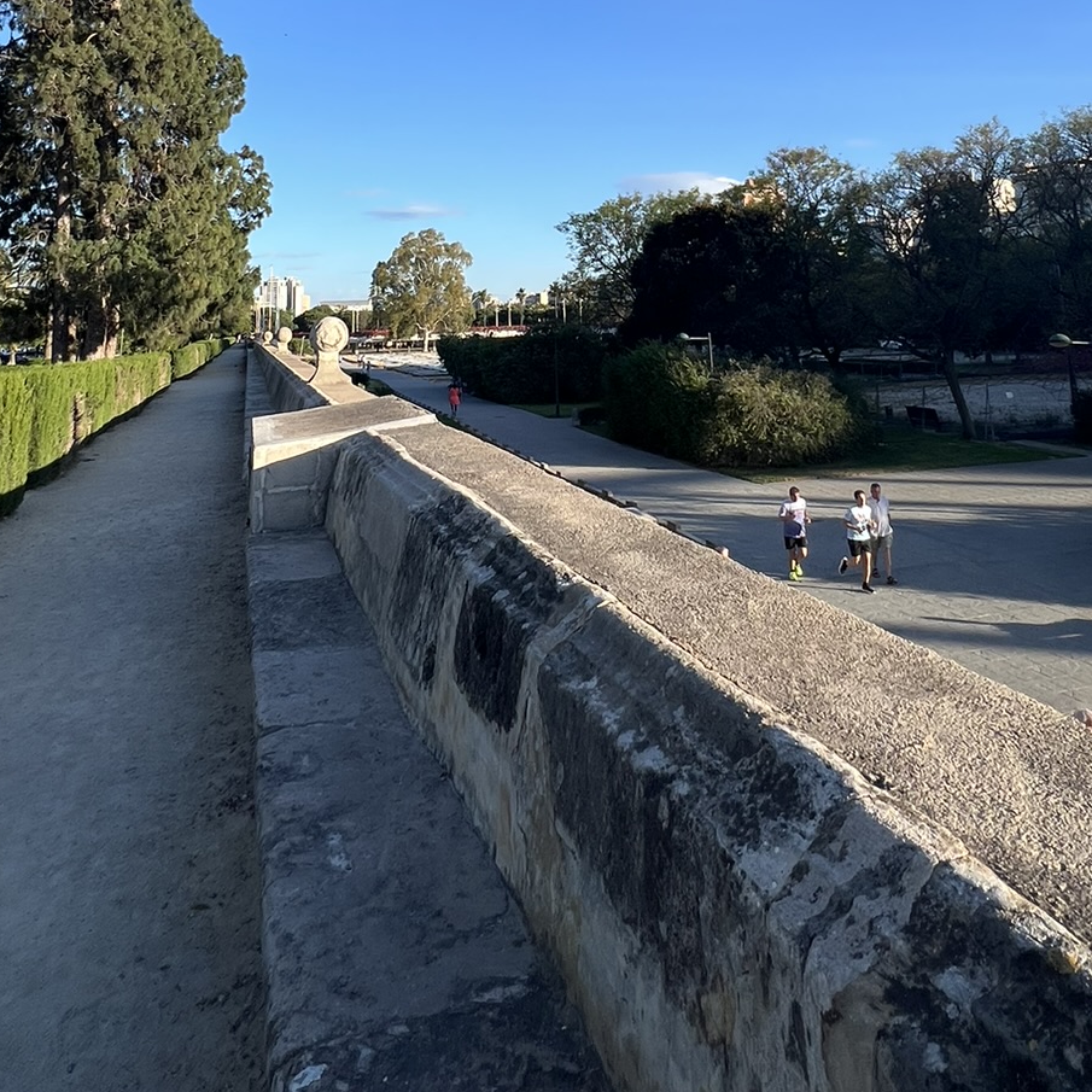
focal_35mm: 26
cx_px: 583
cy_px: 134
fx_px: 928
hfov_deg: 60.9
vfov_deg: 54.1
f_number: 1.8
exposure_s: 1/874
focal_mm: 1.57
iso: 32
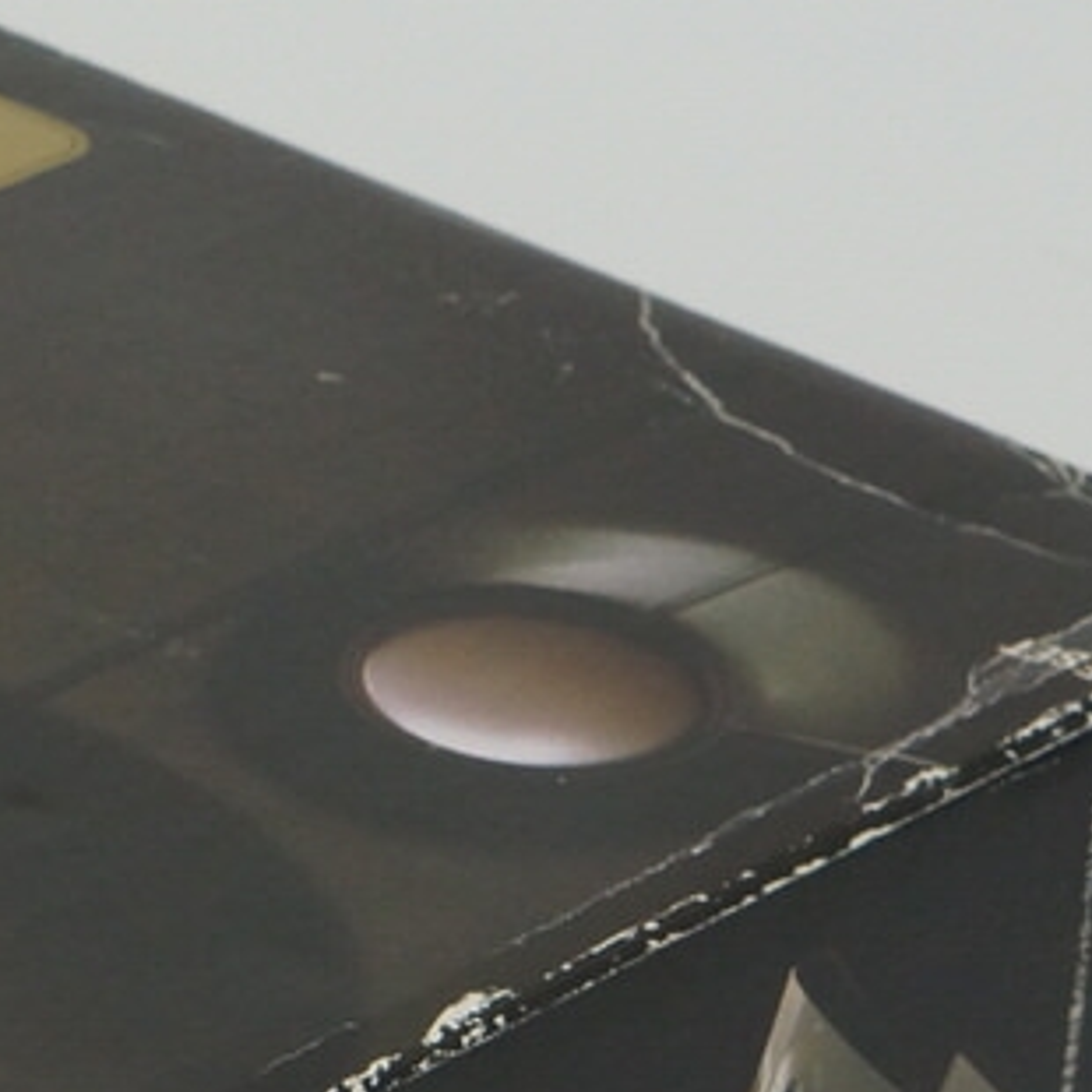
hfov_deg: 5.2
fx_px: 11742
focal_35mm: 329
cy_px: 1066
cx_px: -1254
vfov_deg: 5.3
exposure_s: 1/80
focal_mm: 50
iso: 800
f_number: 7.1
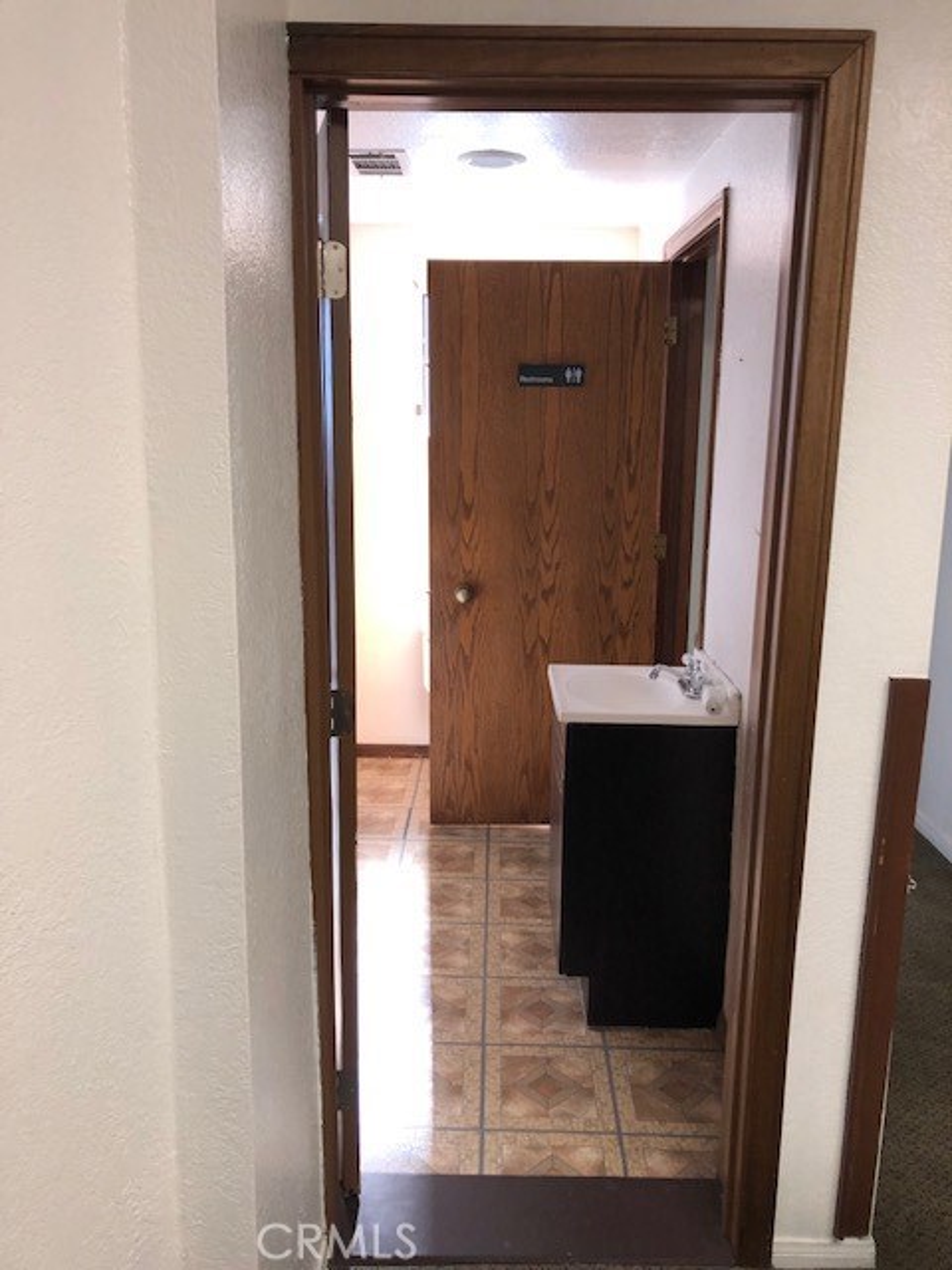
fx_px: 1027
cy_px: 635
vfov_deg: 63.4
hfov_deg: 49.7
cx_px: 476
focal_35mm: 28
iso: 40
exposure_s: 1/24
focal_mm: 3.99
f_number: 1.8
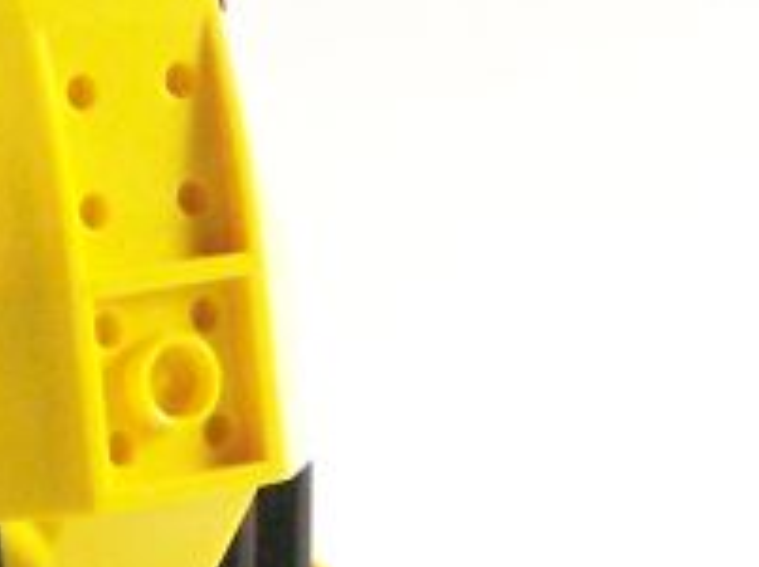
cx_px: 155
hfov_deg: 10.2
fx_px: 4246
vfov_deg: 7.6
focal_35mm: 194
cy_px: 159
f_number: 3.2
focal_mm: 6.3
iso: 400
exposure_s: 1/60
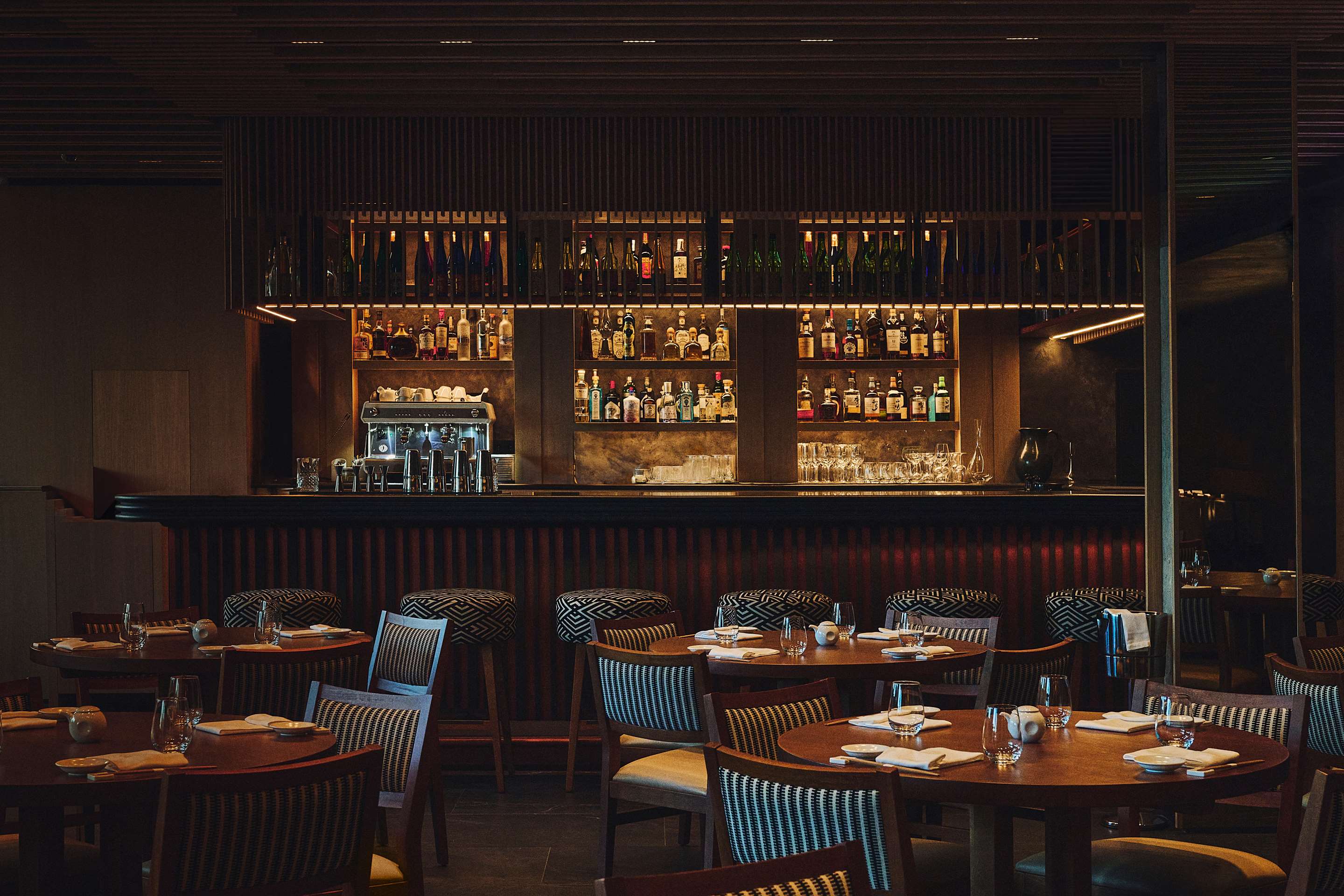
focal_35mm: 52
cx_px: 672
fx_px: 1941
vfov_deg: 26.0
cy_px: 448
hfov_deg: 38.2
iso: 3200
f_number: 8
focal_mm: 52
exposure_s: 1/15
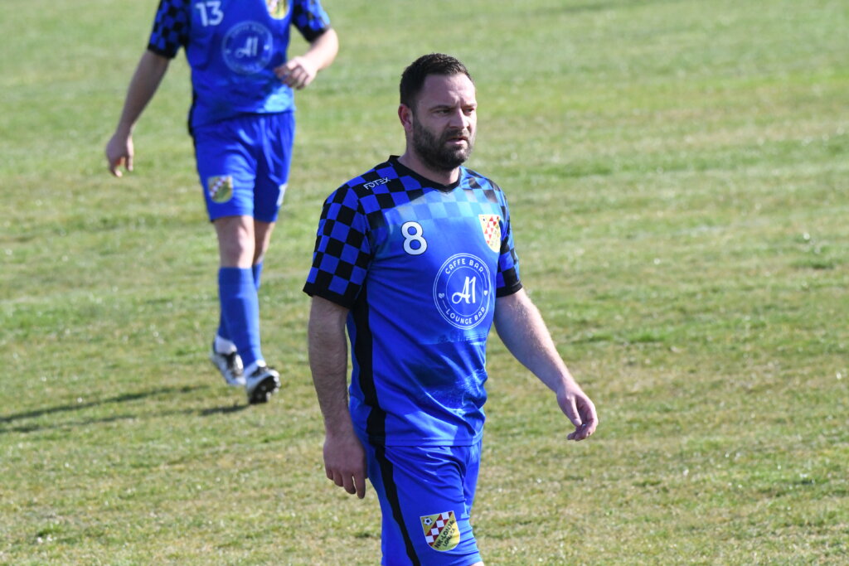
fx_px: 10967
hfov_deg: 4.4
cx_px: 424
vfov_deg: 3.0
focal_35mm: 465
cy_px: 283
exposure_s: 1/6400
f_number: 10
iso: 6400
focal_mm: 310
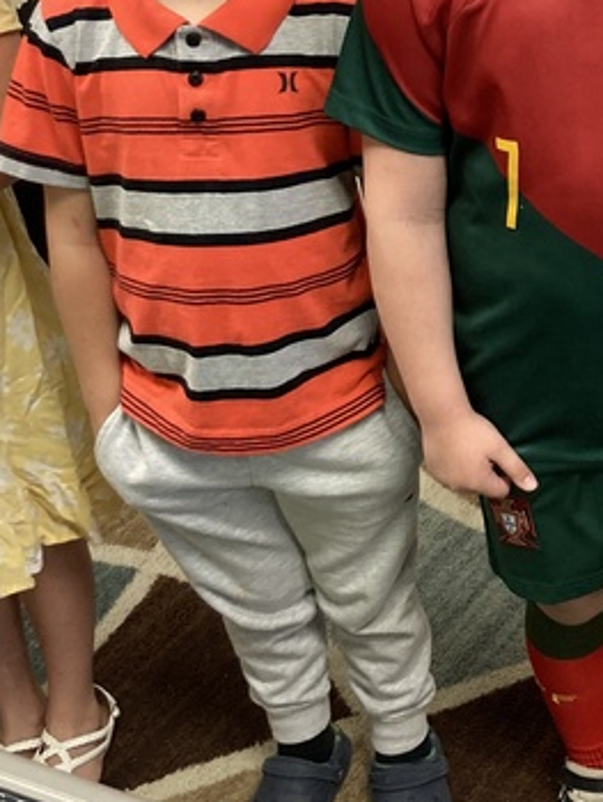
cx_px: 608
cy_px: 282
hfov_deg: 22.1
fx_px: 1485
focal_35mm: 64
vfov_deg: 30.1
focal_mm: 3.99
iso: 160
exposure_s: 1/60
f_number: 1.8
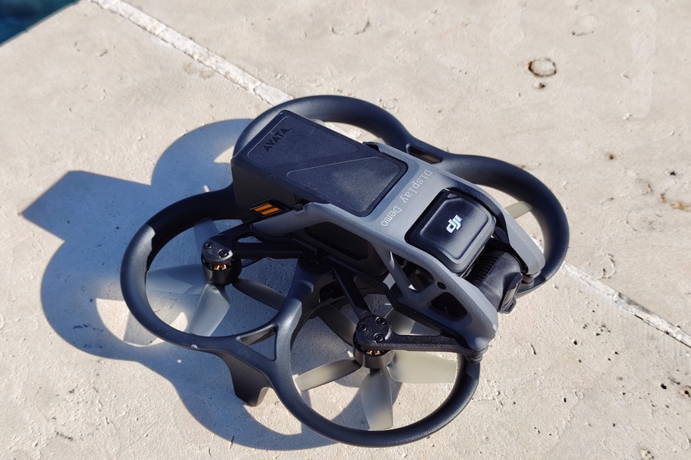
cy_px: 250
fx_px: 940
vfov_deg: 27.5
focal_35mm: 49
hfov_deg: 40.3
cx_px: 346
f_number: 1.88
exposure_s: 1/2487
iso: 50
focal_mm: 5.59
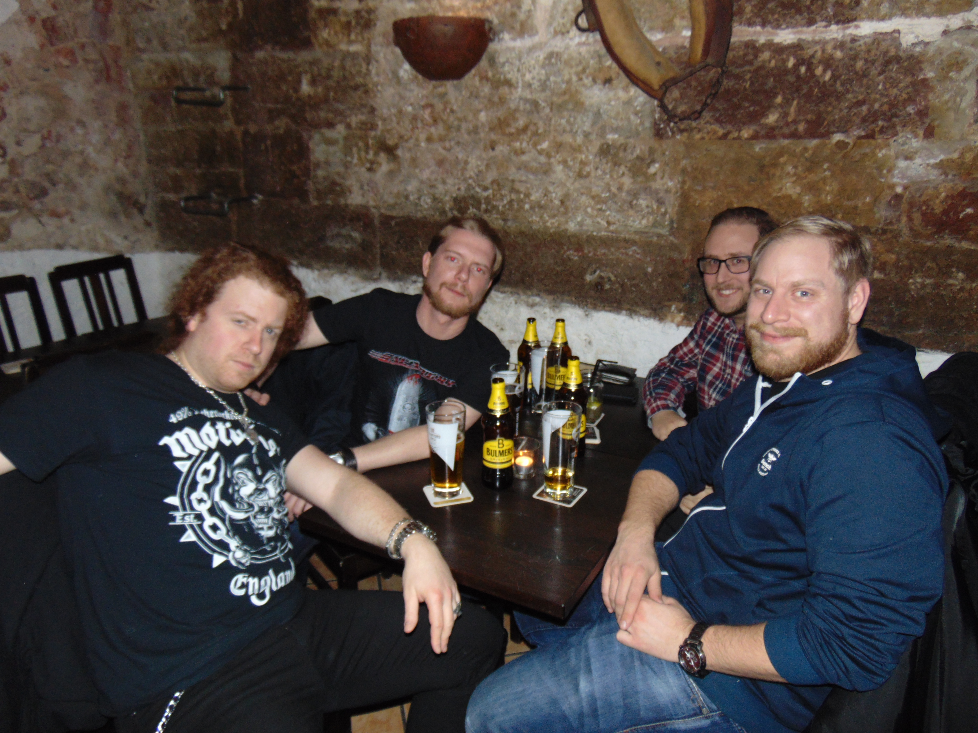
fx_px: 706
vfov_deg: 54.9
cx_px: 489
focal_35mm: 25
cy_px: 366
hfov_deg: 69.4
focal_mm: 4.5
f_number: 3
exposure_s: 1/30
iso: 200
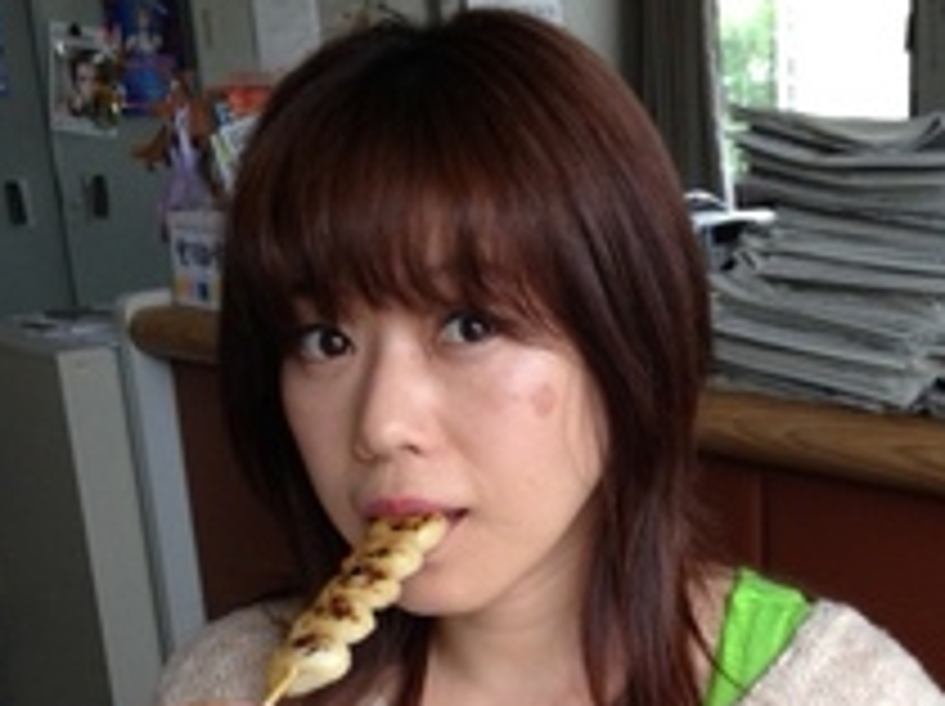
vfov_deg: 22.9
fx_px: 1718
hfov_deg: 30.3
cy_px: 585
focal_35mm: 63
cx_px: 698
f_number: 2.4
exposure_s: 1/120
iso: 80
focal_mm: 4.13
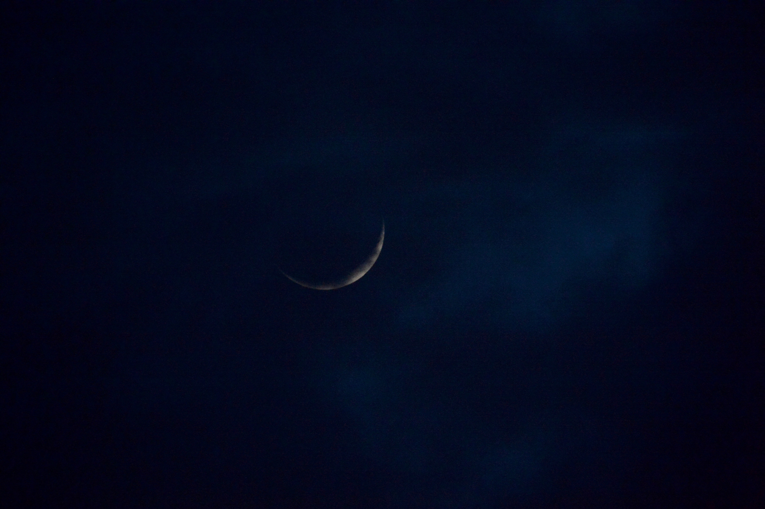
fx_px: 12742
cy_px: 254
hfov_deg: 3.4
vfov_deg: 2.3
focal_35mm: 600
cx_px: 382
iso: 6400
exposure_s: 1/250
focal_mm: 600
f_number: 6.3
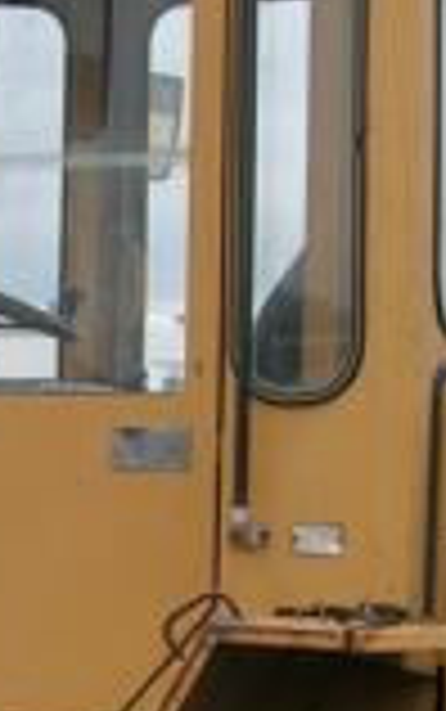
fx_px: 2912
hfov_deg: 8.7
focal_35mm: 150
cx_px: -68
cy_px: 594
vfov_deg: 13.8
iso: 50
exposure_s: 1/155
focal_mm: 5.4
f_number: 4.8
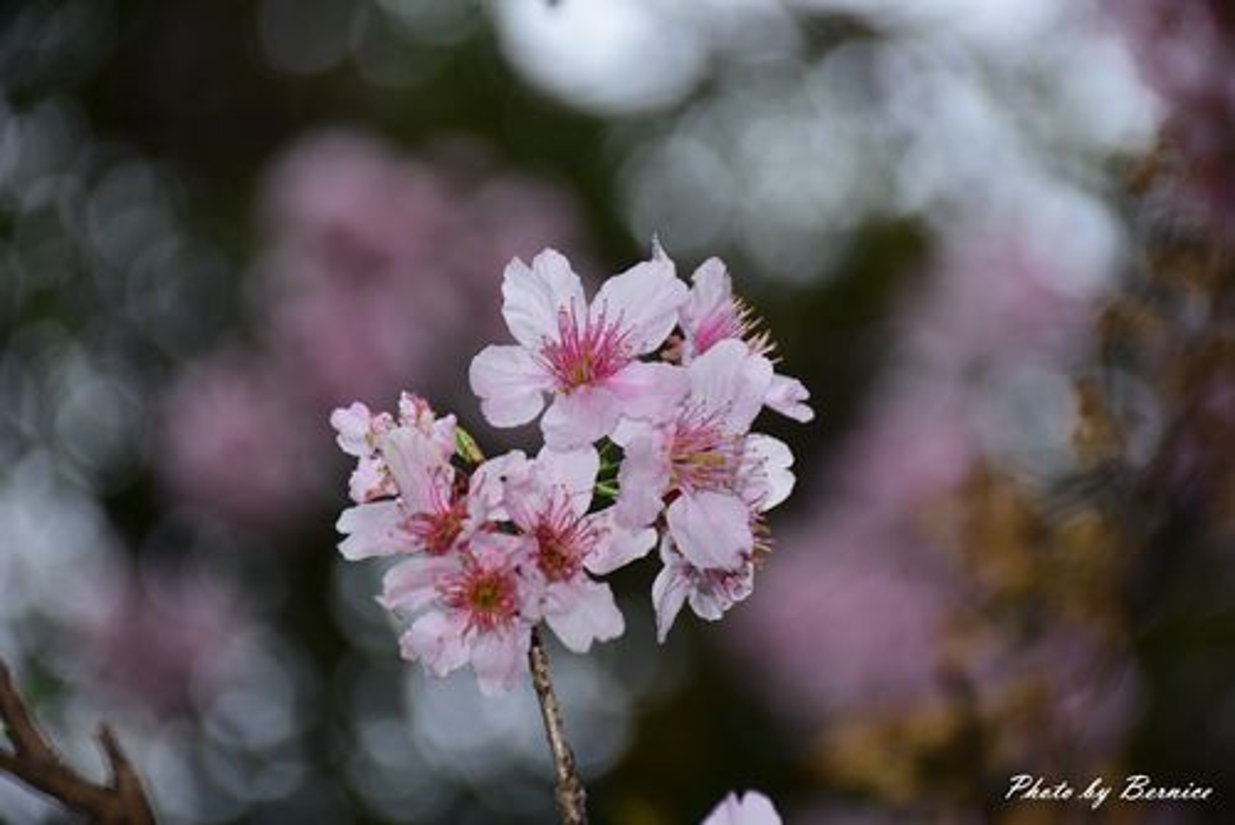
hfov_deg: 9.8
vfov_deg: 6.6
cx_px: 618
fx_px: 7208
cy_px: 412
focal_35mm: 210
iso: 320
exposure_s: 1/250
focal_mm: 140
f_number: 5.6
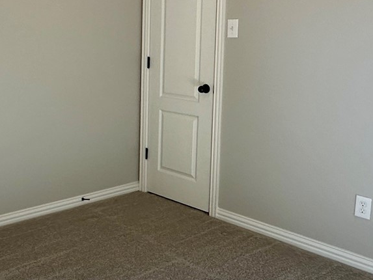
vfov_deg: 28.9
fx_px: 539
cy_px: 91
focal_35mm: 50
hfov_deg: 35.7
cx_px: 31
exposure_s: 1/120
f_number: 2.2
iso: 125
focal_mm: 2.22
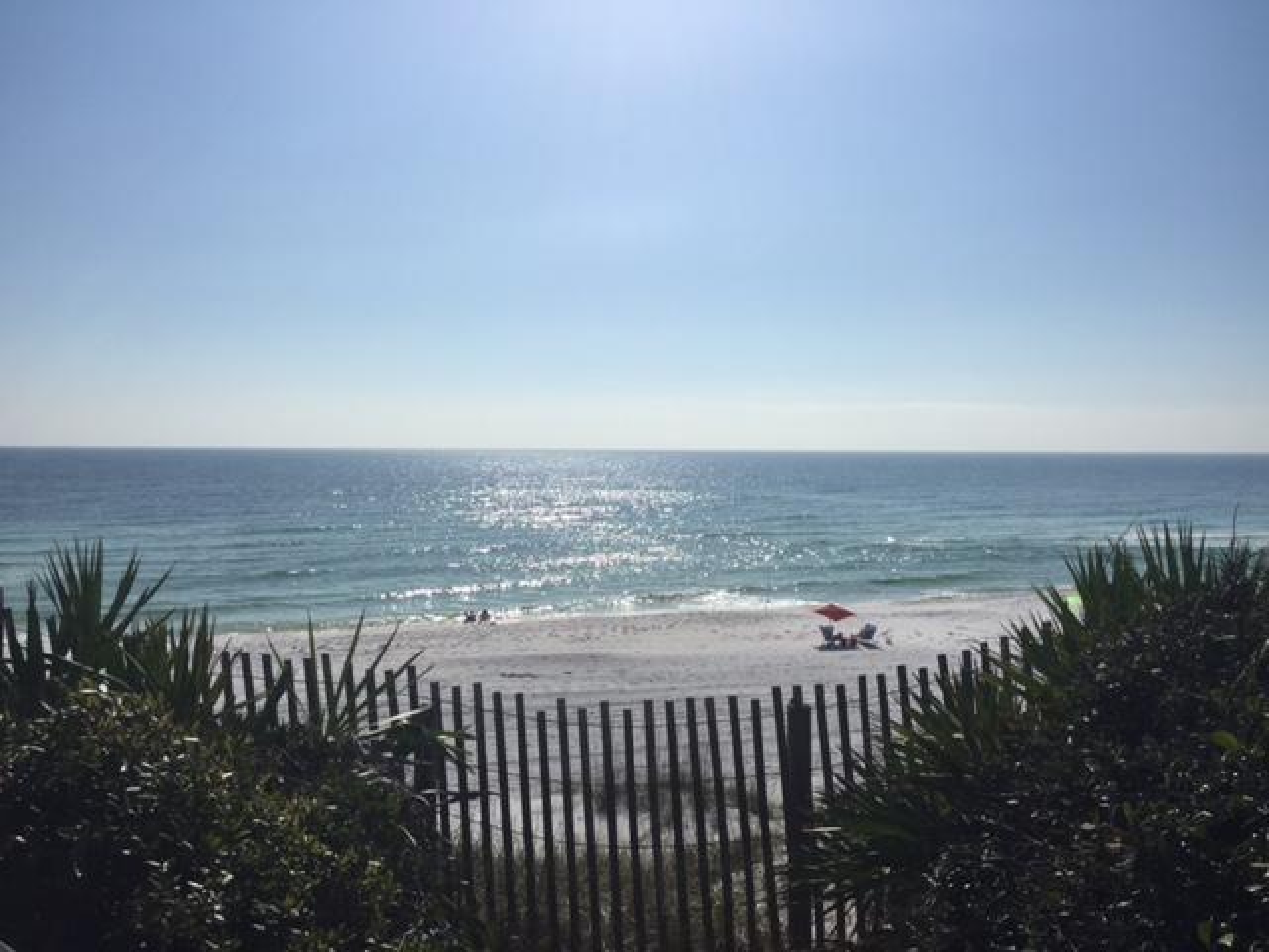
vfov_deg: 48.2
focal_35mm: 29
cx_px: 634
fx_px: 1063
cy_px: 476
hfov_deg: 61.7
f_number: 2.2
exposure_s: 1/9901
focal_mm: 4.15
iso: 32
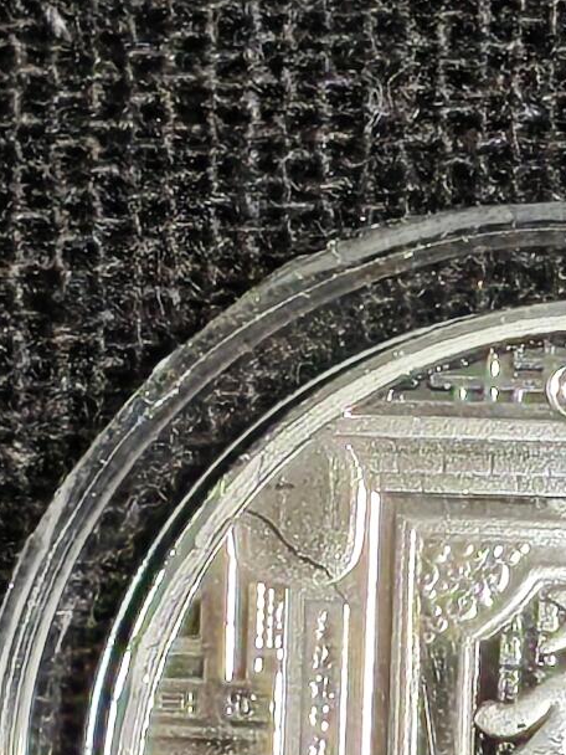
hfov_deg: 3.9
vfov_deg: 5.2
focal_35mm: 379
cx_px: 693
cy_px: 633
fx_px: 8263
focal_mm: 4.94
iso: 50
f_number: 1.5
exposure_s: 1/469
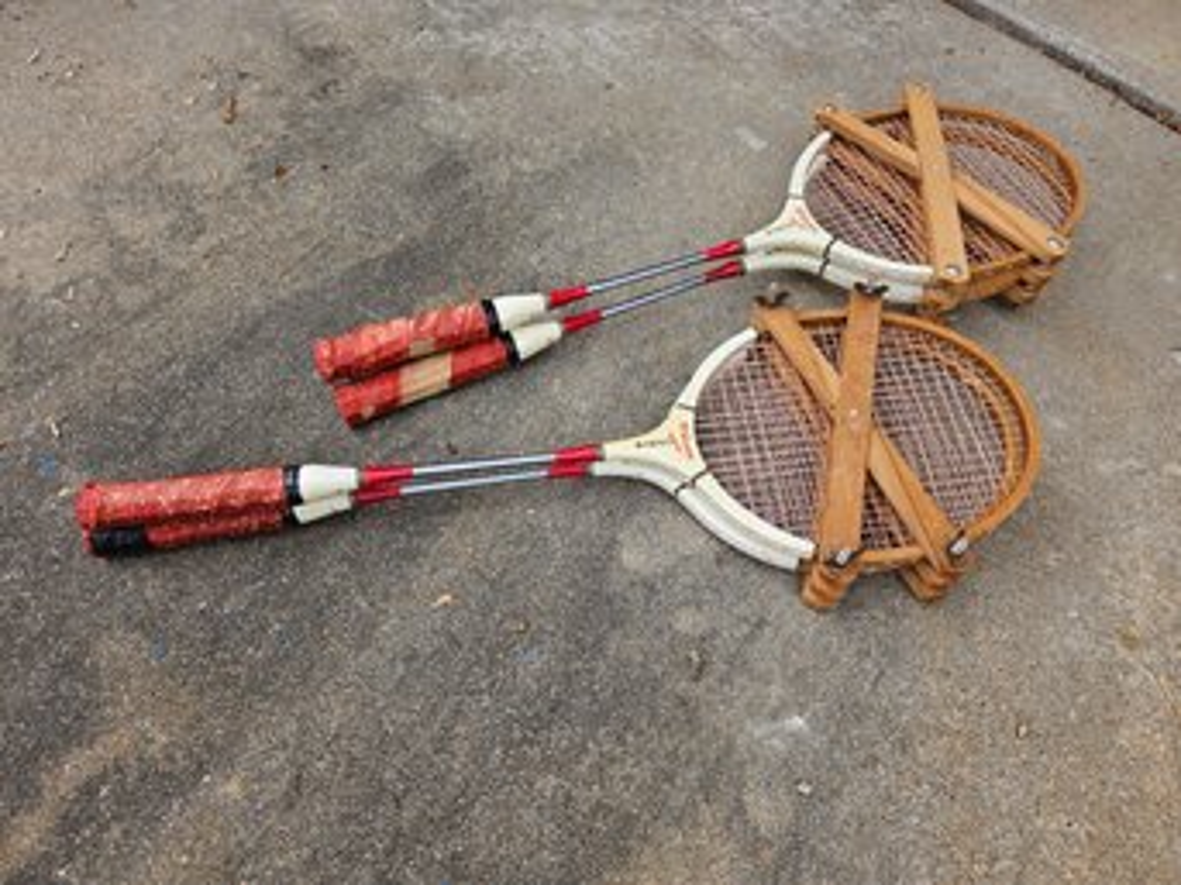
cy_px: 442
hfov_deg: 73.9
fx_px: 784
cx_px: 590
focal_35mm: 23
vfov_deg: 58.8
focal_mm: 5.4
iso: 25
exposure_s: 1/563
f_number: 1.8
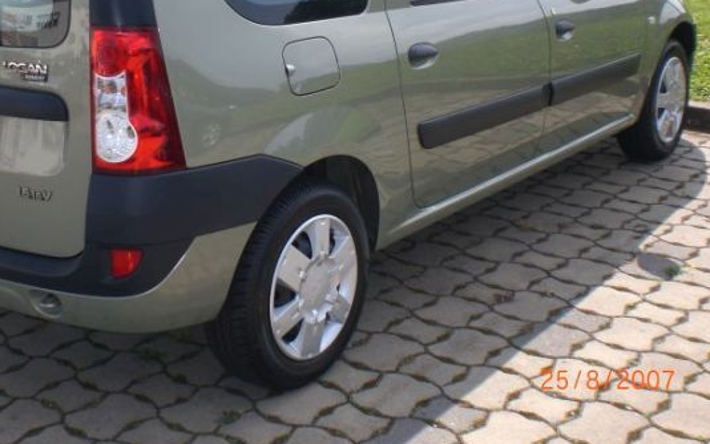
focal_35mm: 55
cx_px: 249
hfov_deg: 36.6
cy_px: 91
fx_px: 1064
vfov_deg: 23.2
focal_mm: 6.3
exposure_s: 1/200
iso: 50
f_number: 4.4
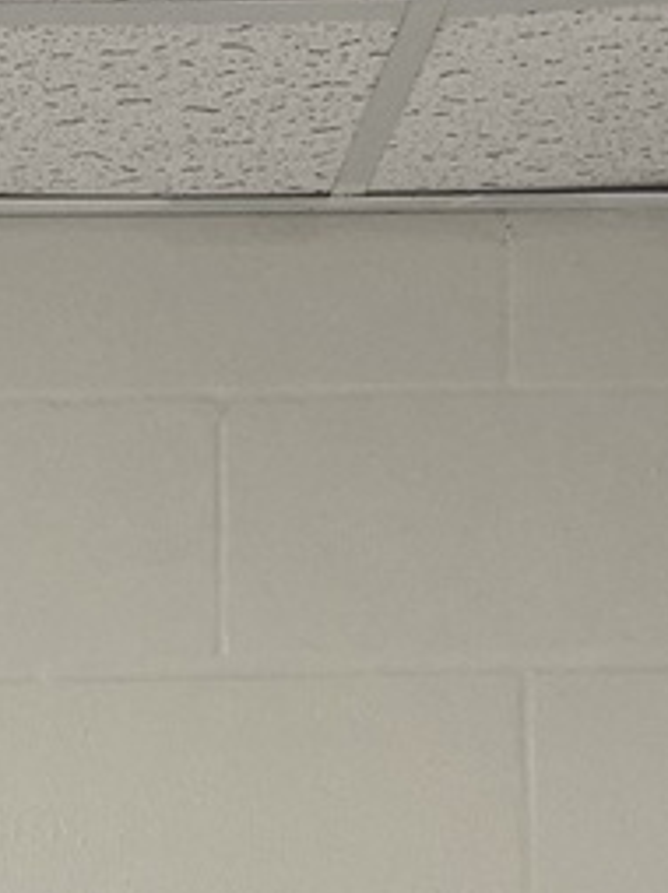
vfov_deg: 16.9
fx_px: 2706
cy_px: 1368
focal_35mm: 105
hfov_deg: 12.8
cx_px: -517
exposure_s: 1/113
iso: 100
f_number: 1.8
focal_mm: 4.25
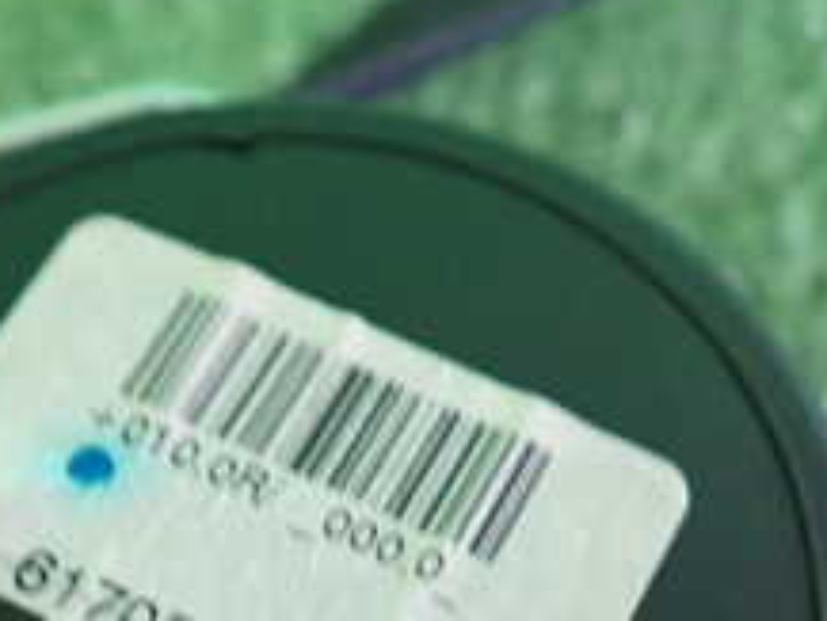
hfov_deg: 28.1
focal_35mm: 69
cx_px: 362
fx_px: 1649
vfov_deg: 20.0
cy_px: 747
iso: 320
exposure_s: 1/30
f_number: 2
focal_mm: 4.5
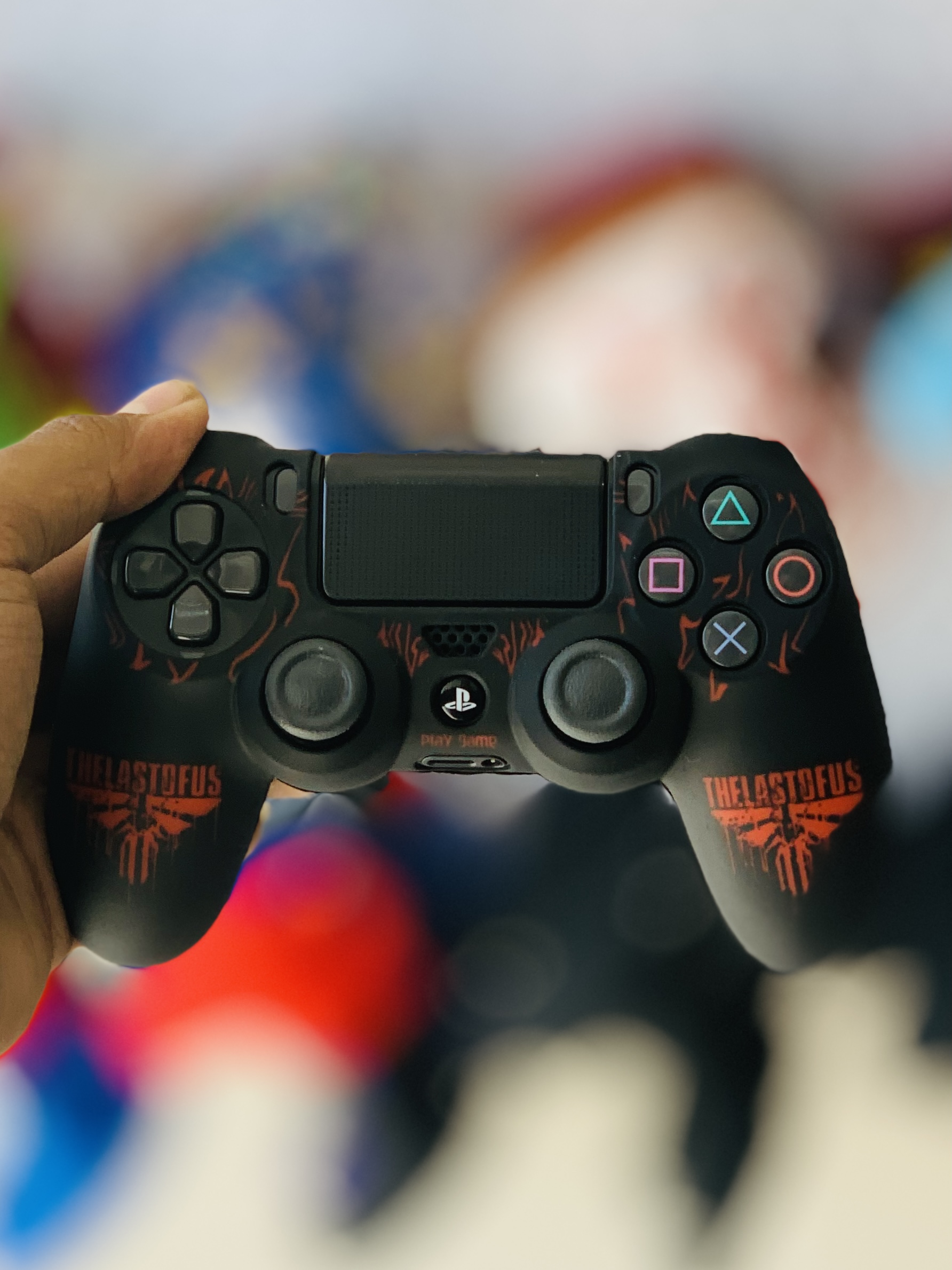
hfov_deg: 28.0
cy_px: 635
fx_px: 1907
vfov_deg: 36.8
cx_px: 476
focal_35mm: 52
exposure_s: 1/122
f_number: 2.4
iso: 16
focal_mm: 6
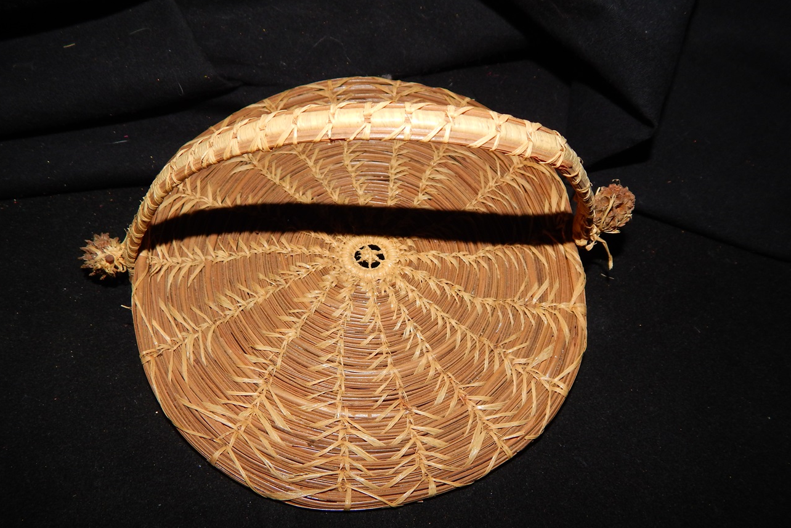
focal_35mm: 27
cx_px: 392
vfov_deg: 47.8
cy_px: 297
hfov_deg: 67.4
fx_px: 593
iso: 200
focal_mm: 4.5
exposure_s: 1/30
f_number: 6.1
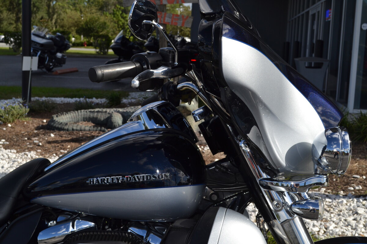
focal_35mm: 51
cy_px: 122
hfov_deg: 38.9
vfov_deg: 26.5
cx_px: 184
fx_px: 520
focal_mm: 34
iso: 100
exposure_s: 1/200
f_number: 10
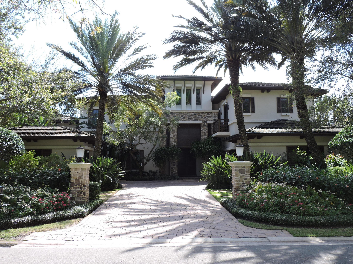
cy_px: 132
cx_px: 176
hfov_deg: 60.0
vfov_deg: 46.8
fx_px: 306
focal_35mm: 30
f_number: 3.1
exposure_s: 1/400
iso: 100
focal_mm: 5.4
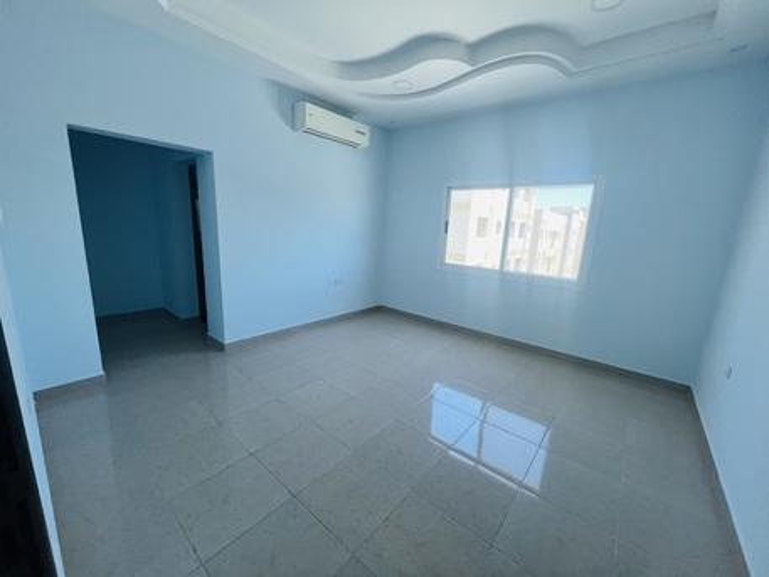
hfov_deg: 106.2
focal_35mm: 13
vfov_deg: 89.9
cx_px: 384
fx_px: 289
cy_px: 288
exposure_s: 1/99
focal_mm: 1.57
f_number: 1.8
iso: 125
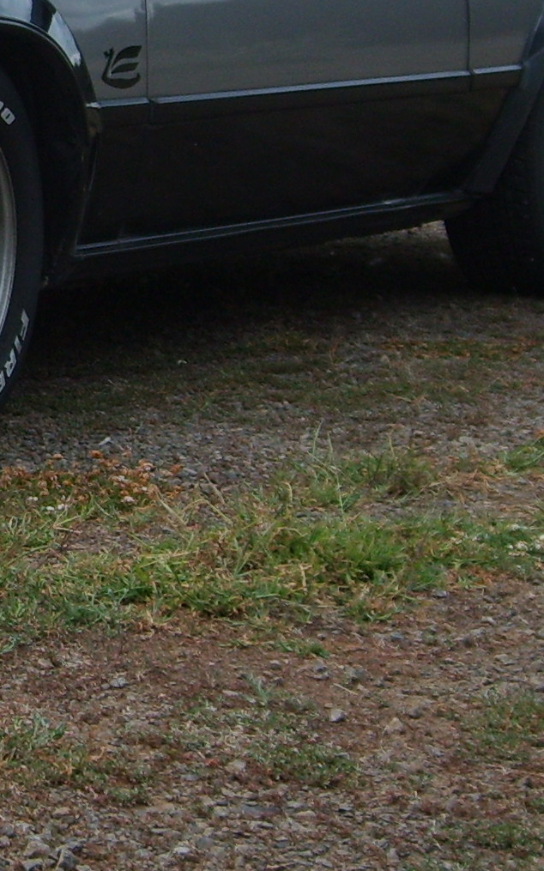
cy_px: 222
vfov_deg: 18.0
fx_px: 2729
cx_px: -207
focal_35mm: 115
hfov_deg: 11.0
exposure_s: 1/750
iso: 50
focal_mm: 7.2
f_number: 3
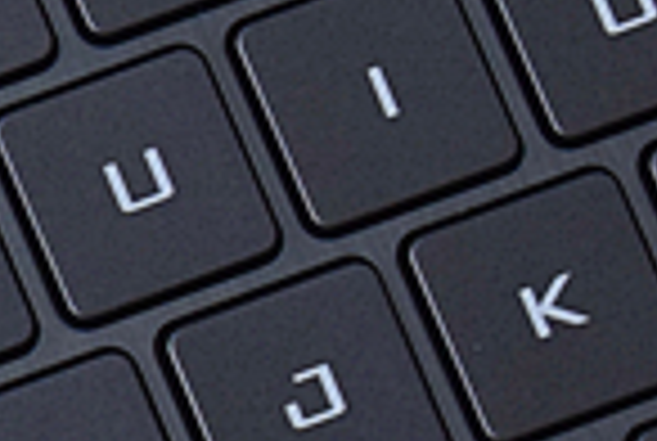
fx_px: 8243
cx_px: -1107
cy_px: 731
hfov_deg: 4.4
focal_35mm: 451
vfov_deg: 3.1
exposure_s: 1/400
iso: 1600
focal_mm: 55
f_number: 10
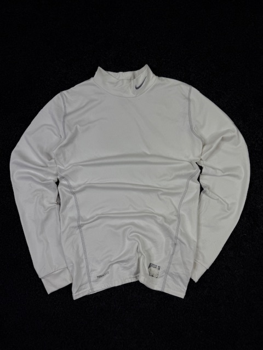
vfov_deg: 71.6
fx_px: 243
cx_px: 132
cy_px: 175
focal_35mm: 24
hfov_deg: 56.8
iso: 80
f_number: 1.78
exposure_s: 1/497
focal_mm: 6.76
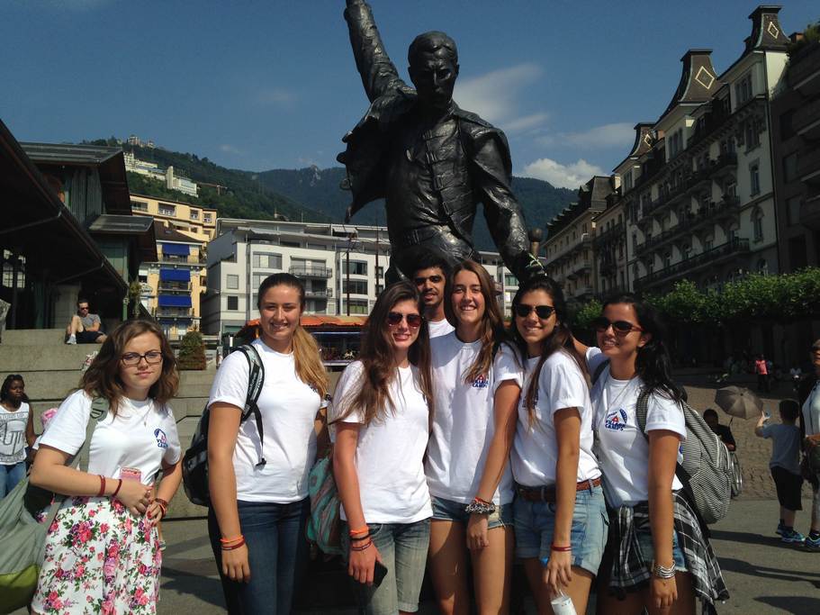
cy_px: 308
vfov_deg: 42.9
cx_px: 410
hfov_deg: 55.4
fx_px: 782
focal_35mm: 33
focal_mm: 4.12
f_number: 2.4
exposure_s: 1/3390
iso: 50
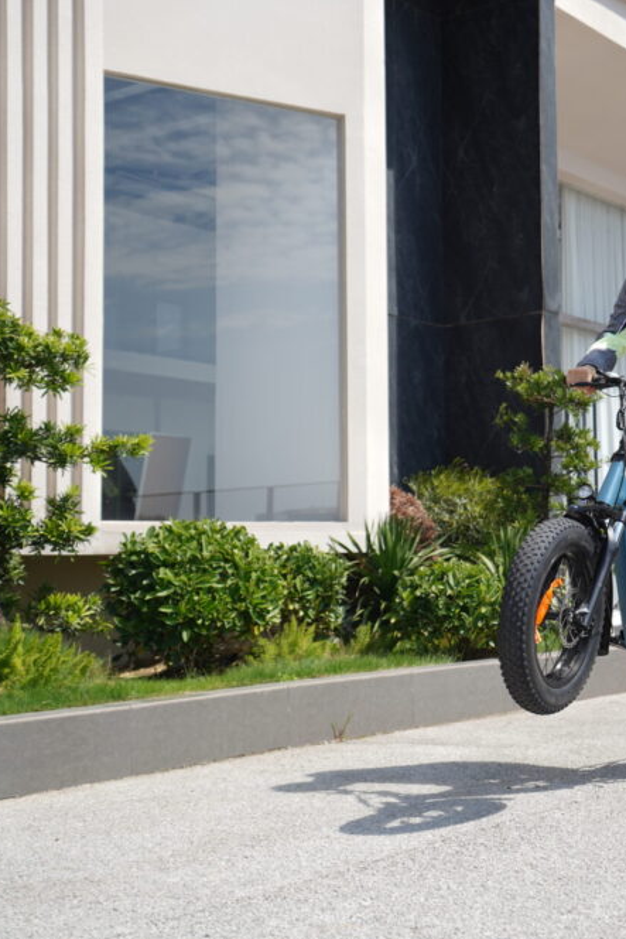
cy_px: 459
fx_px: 1408
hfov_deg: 24.5
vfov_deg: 36.9
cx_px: 545
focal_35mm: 54
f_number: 3.2
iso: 50
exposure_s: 1/500
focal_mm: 35
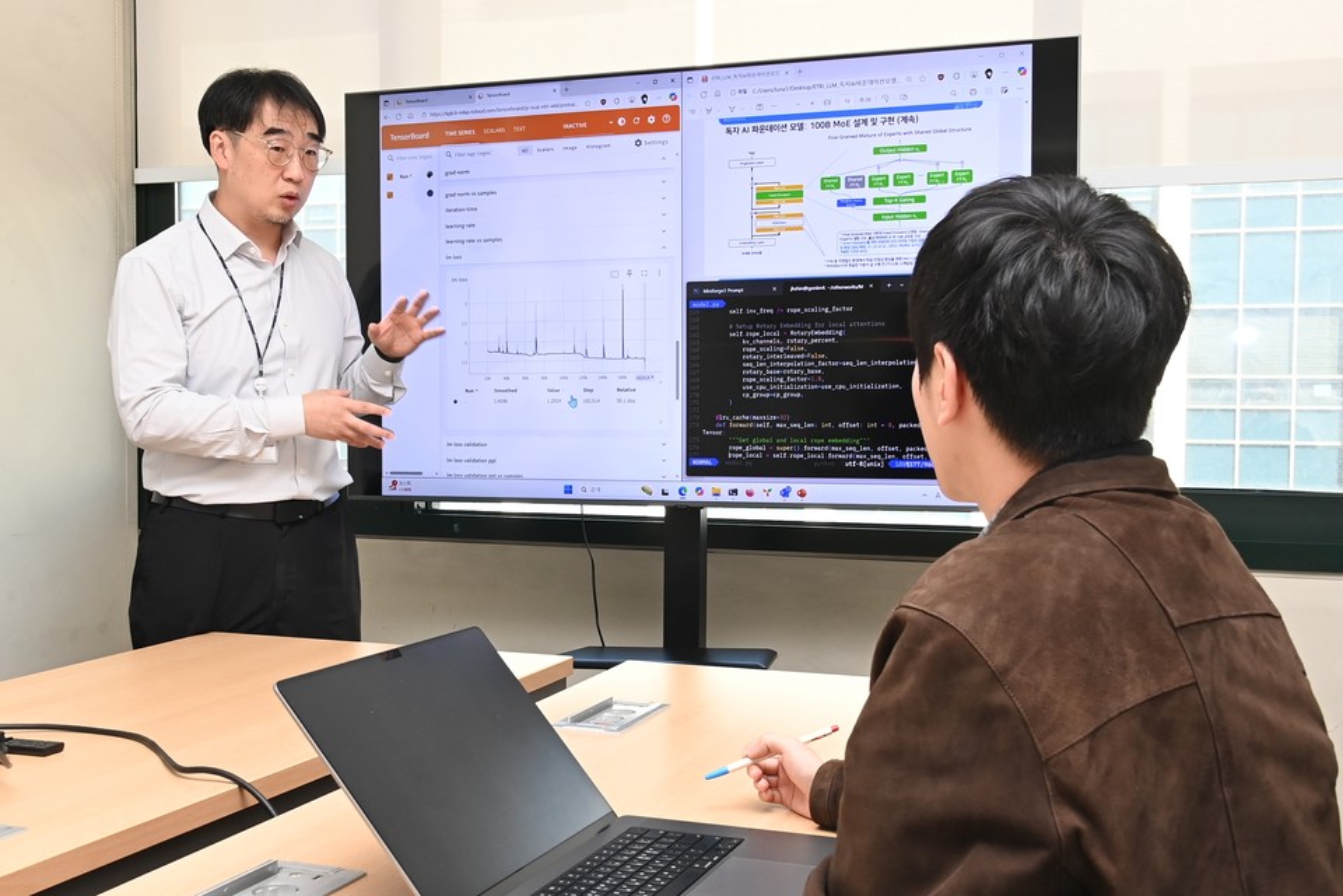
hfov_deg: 51.9
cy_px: 448
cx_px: 672
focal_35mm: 37
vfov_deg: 35.9
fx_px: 1380
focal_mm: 25
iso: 1250
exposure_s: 1/60
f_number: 10
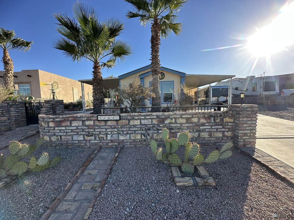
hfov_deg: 102.1
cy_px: 110
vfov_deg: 85.7
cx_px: 147
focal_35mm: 14
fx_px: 119
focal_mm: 2.22
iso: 40
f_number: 2.2
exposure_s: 1/764
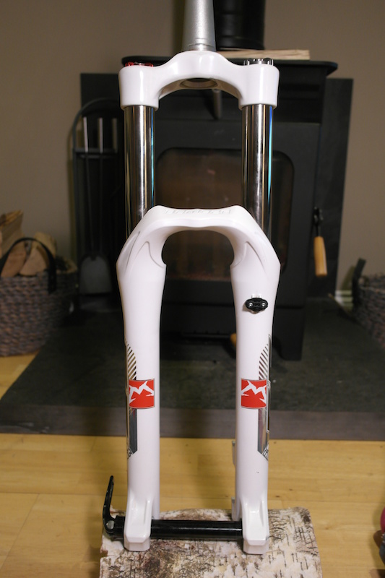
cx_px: 192
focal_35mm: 30
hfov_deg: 43.6
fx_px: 481
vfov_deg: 61.9
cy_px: 289
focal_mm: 20
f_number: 3.5
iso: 800
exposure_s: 1/20
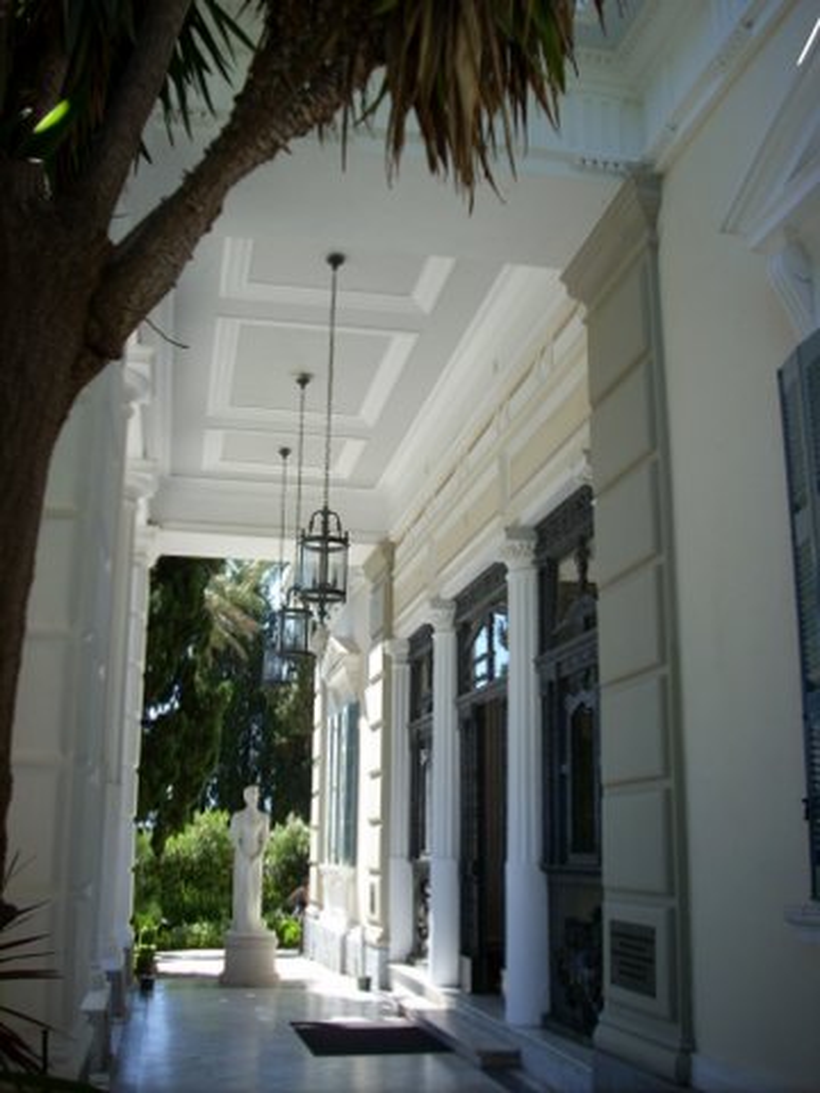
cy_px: 546
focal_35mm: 37
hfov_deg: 38.7
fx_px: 1169
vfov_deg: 50.1
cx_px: 410
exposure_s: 1/261
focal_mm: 6.2
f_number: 2.8
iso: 64
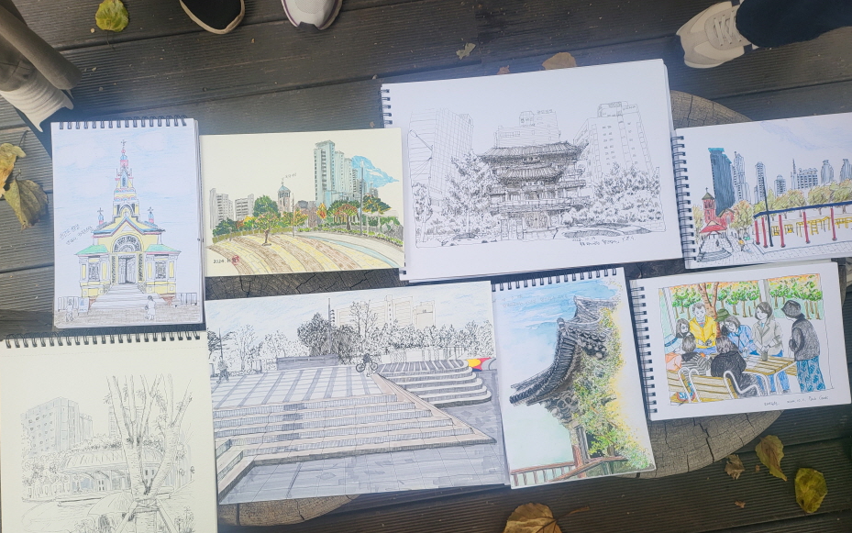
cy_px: 306
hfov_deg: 70.4
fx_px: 604
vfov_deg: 47.5
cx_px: 422
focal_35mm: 26
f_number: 1.8
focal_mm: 5
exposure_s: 1/217
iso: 40
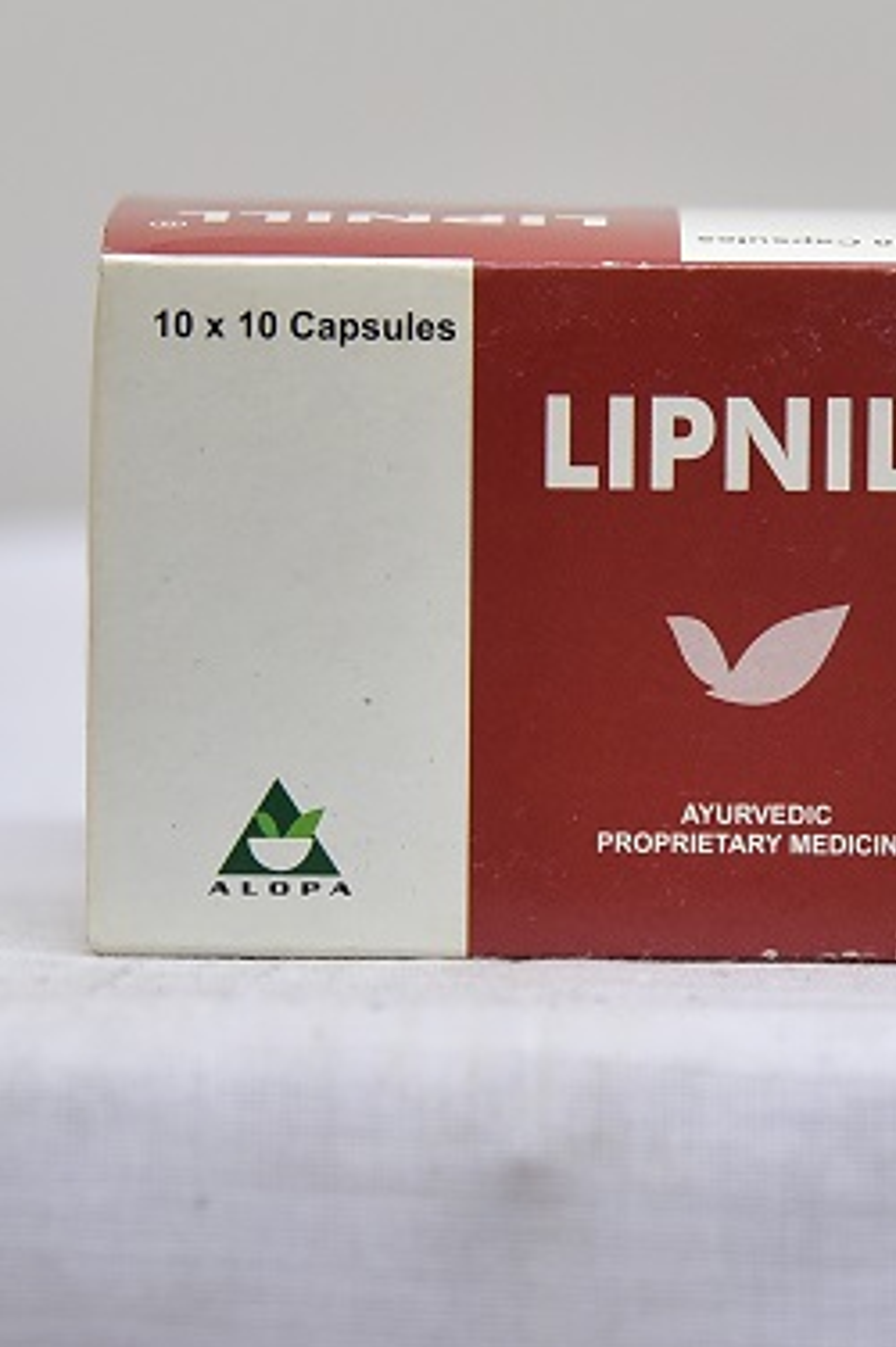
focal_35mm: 147
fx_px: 5498
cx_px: 591
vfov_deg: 14.0
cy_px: 731
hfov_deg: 9.3
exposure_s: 1/125
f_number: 4.5
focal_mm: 105
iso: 1600
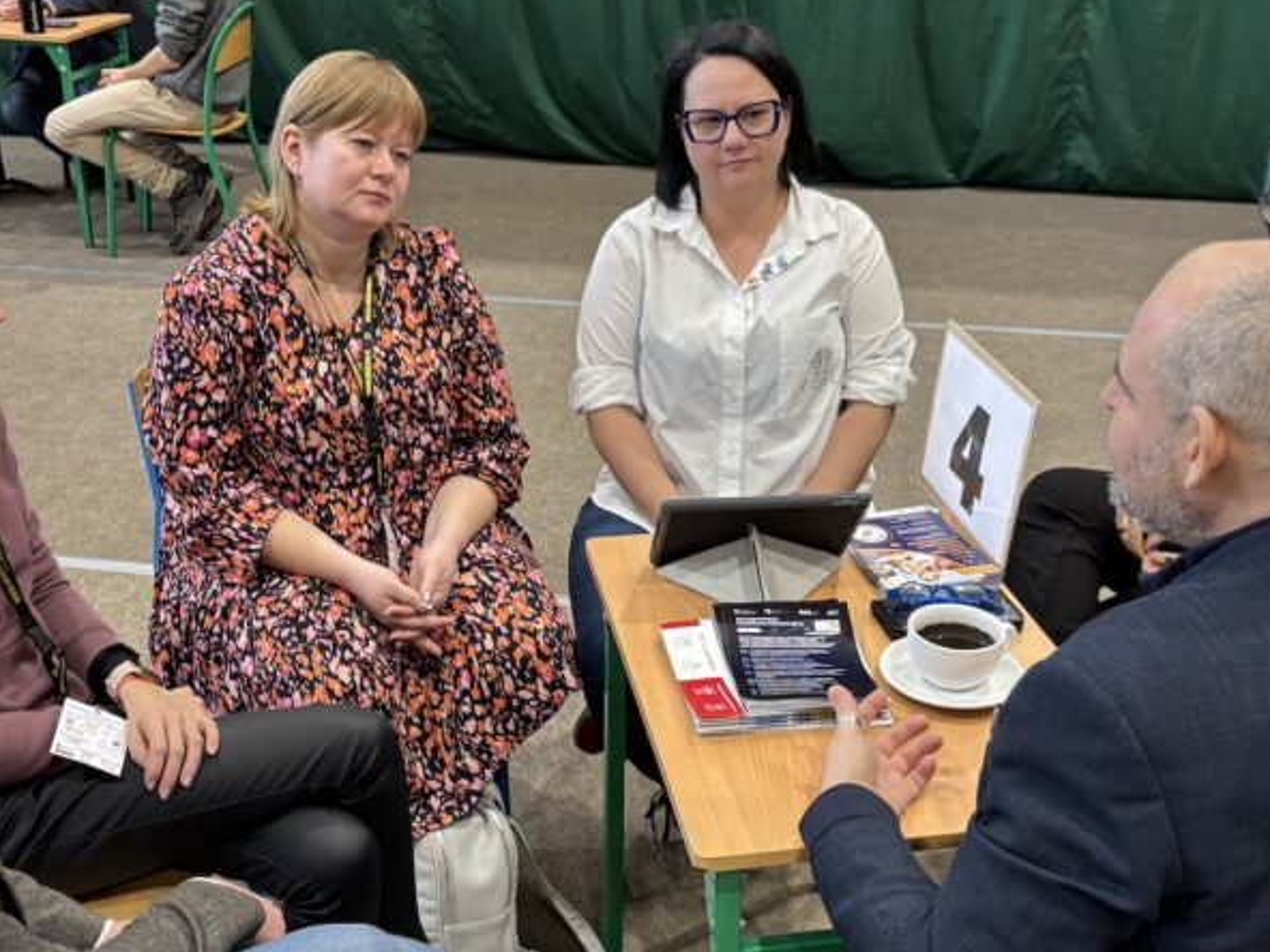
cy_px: 540
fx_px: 1651
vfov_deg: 32.1
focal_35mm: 45
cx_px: 650
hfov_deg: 42.1
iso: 125
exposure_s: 1/79
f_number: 1.6
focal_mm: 5.96
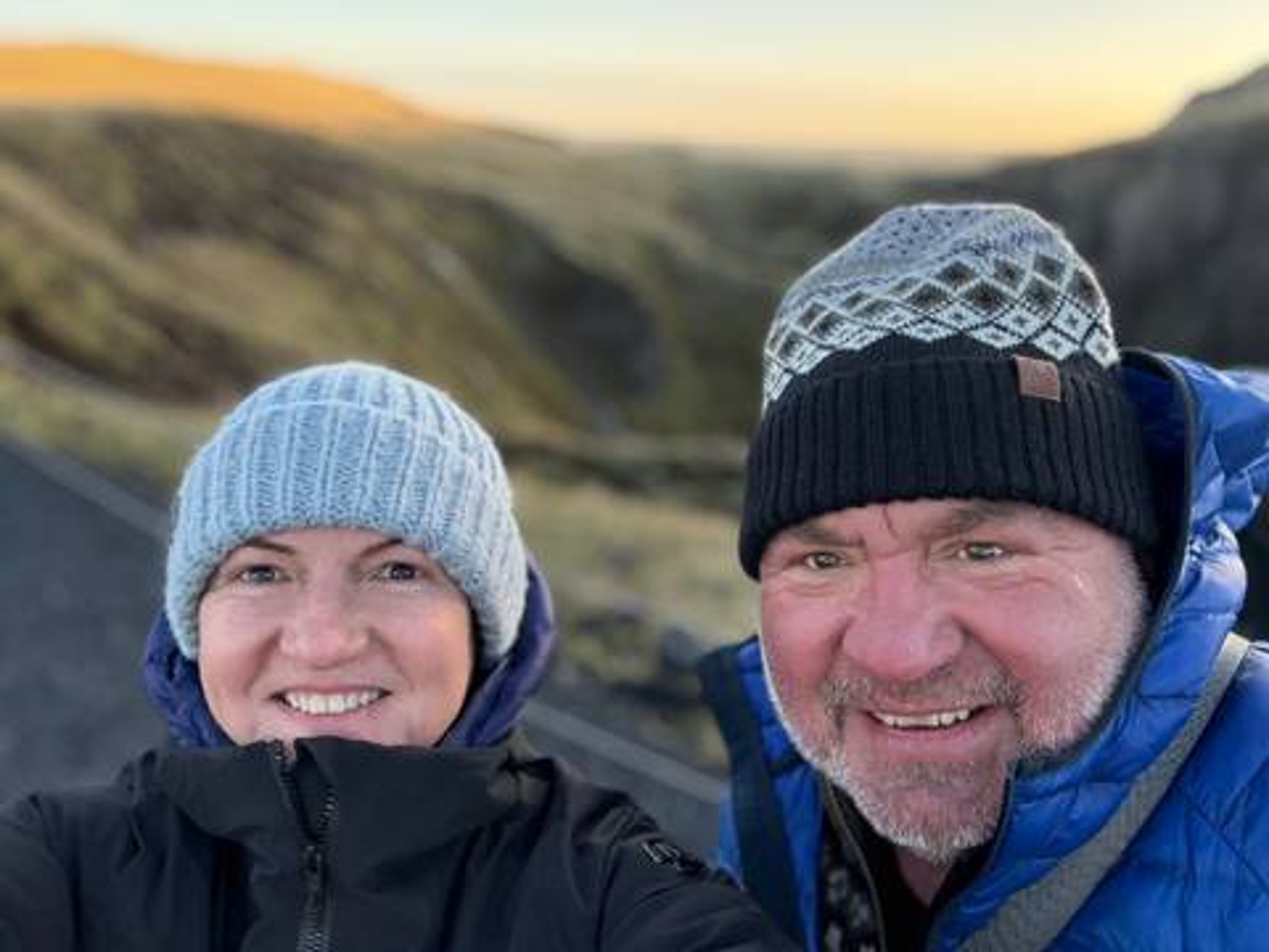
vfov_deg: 58.9
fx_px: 843
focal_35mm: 23
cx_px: 634
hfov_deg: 73.9
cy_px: 476
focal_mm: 2.69
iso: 80
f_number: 1.9
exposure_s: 1/206
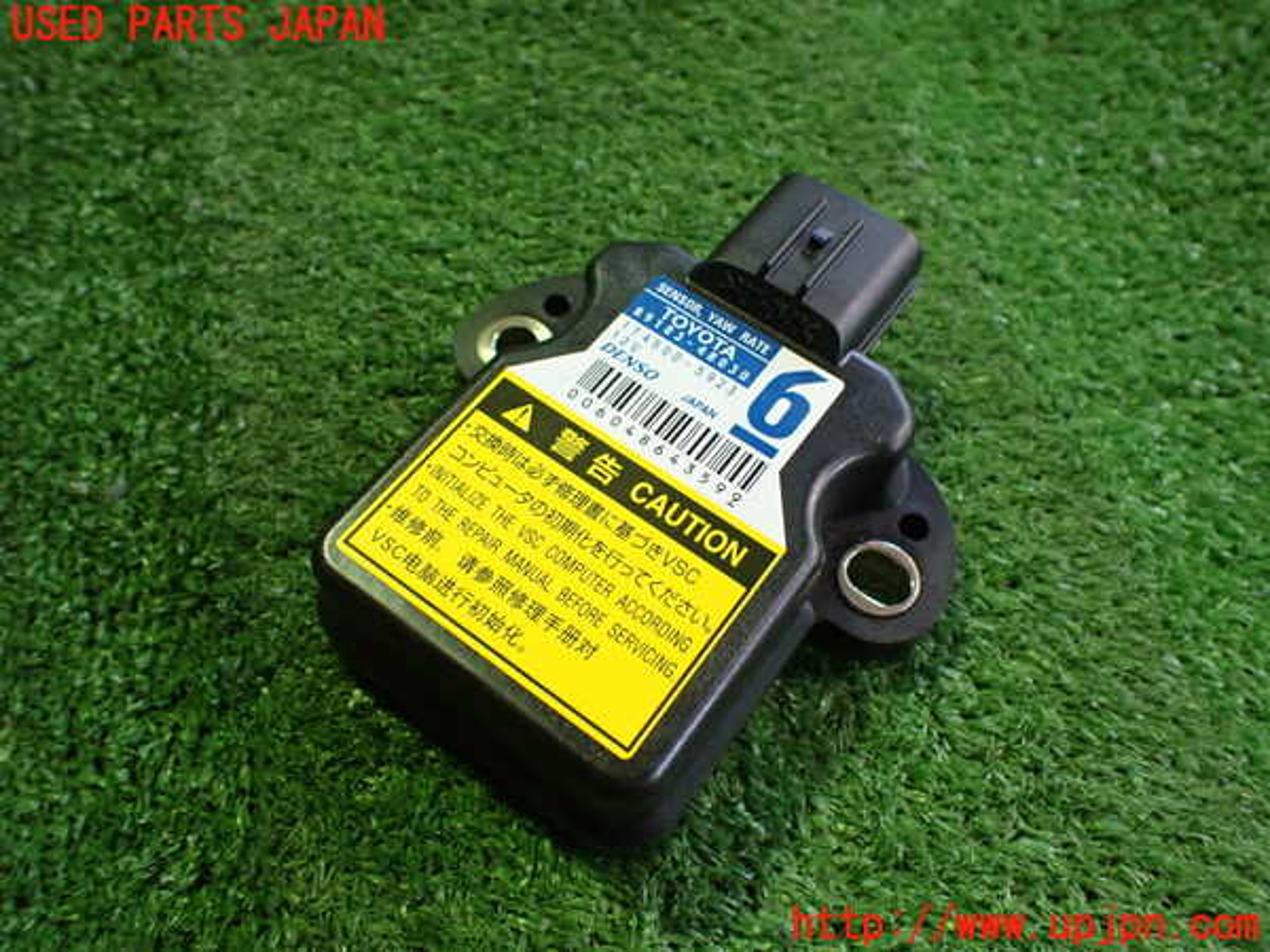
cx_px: 635
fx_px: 1101
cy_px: 476
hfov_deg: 60.0
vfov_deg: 46.8
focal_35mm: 30
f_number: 2.3
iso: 800
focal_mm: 5.4
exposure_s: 1/100
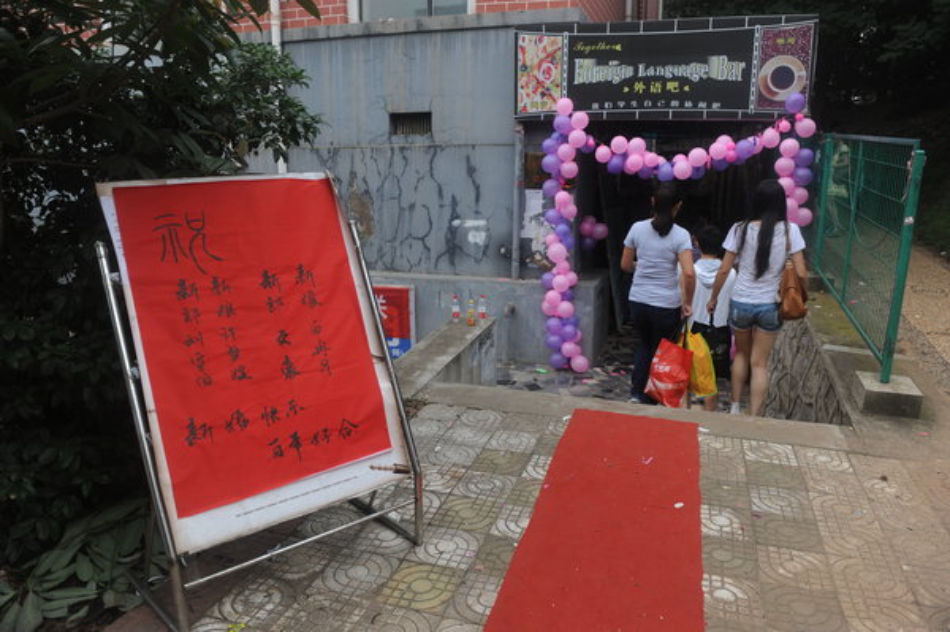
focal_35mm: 24
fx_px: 633
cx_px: 475
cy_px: 316
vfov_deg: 53.1
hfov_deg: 73.8
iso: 400
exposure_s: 1/1000
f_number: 4.5
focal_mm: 24
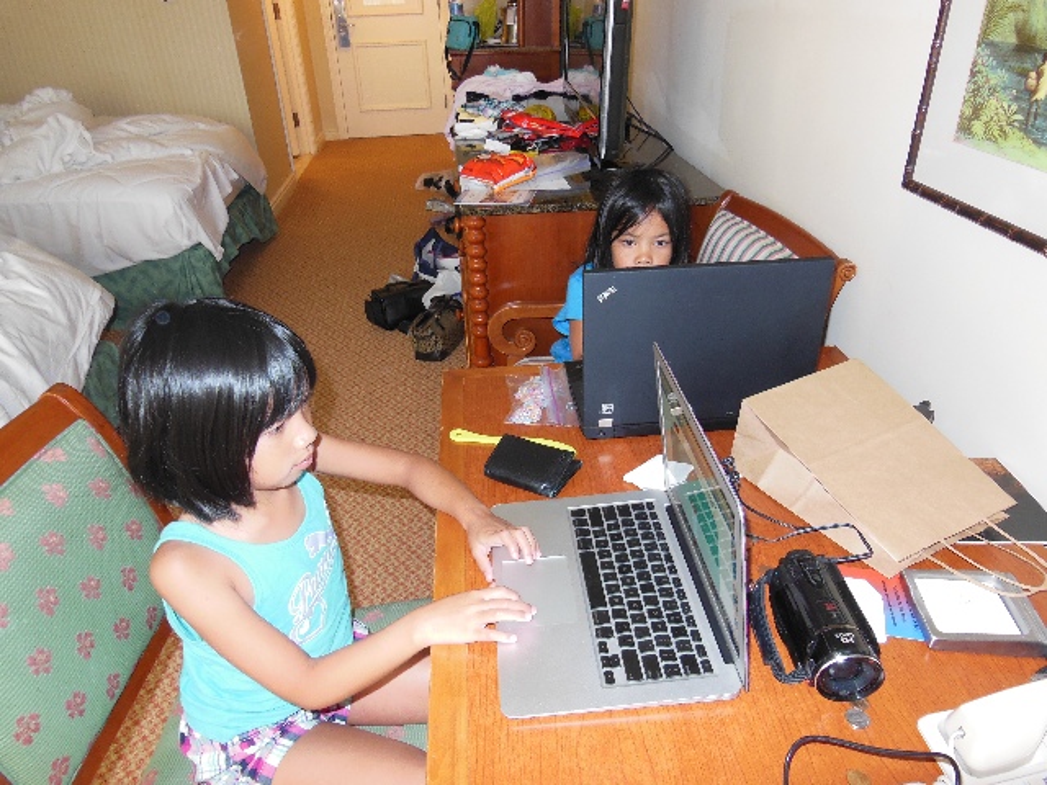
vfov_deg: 54.9
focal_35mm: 25
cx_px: 524
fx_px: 756
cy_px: 392
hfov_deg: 69.4
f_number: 3.5
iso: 250
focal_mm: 4.5
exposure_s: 1/25
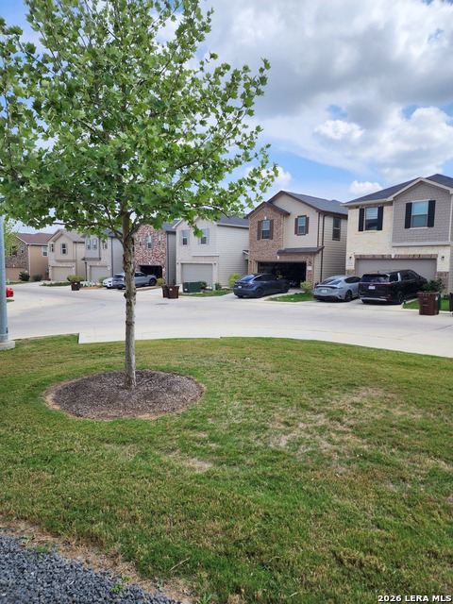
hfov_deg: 58.9
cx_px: 226
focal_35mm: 23
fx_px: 401
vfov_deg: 73.9
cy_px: 302
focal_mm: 6.4
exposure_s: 1/1019
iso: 12
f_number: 1.8
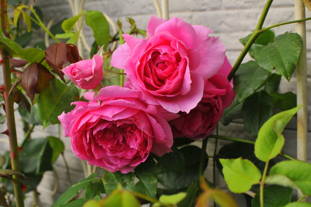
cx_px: 156
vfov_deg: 25.7
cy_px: 104
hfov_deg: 37.9
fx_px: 453
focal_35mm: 52
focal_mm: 35
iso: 400
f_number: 8
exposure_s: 1/250
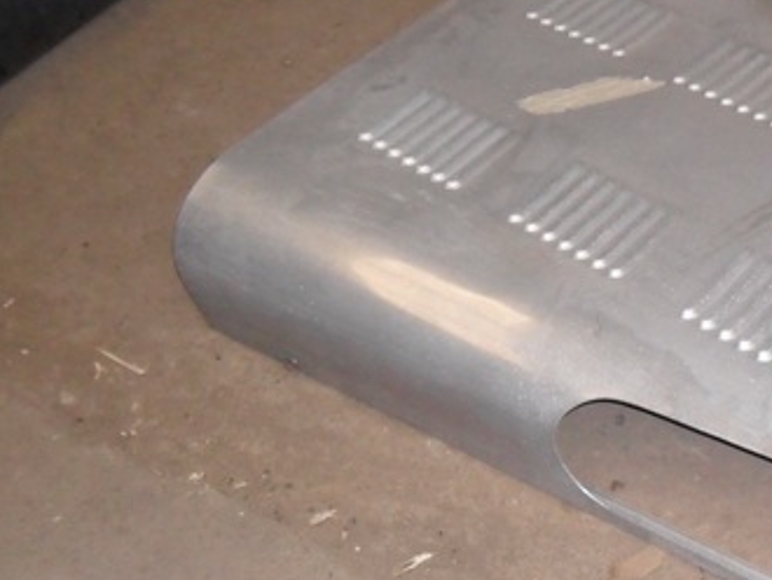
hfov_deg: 30.2
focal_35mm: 62
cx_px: 655
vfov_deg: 23.6
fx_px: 1384
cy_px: 379
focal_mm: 5.7
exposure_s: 1/45
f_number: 3.7
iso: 400
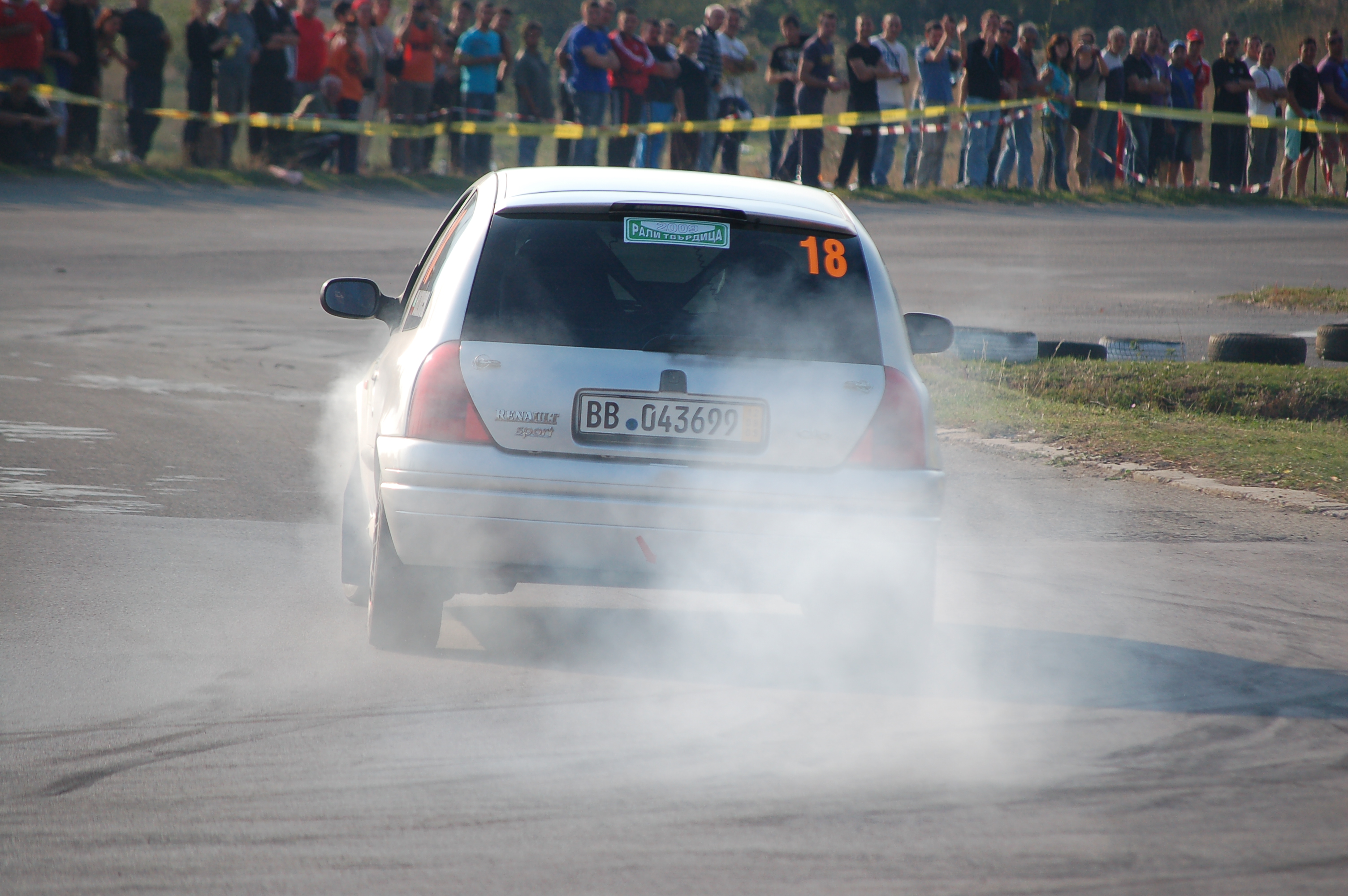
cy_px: 448
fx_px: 8137
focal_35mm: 218
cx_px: 674
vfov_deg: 6.3
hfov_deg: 9.5
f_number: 5.3
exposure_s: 1/1000
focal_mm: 145
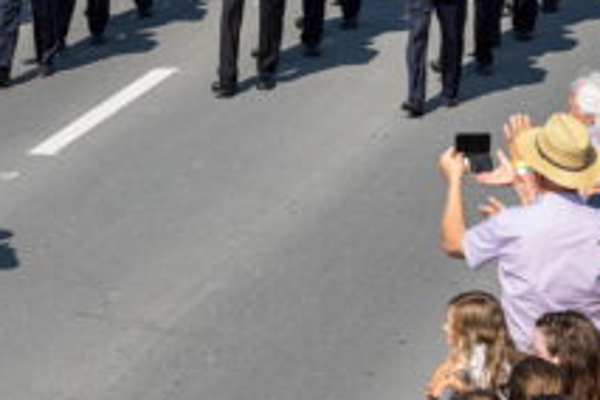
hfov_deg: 11.9
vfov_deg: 8.0
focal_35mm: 171
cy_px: -76
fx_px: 2850
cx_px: -23
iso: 50
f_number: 7.1
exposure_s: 1/250
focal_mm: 56
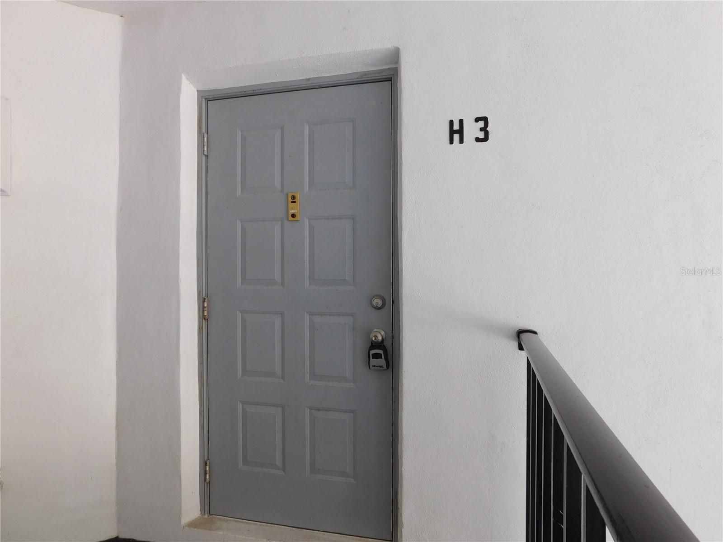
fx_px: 480
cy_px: 271
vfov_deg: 58.9
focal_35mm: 23
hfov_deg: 73.9
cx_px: 362
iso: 125
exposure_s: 1/40
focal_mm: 4
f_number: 3
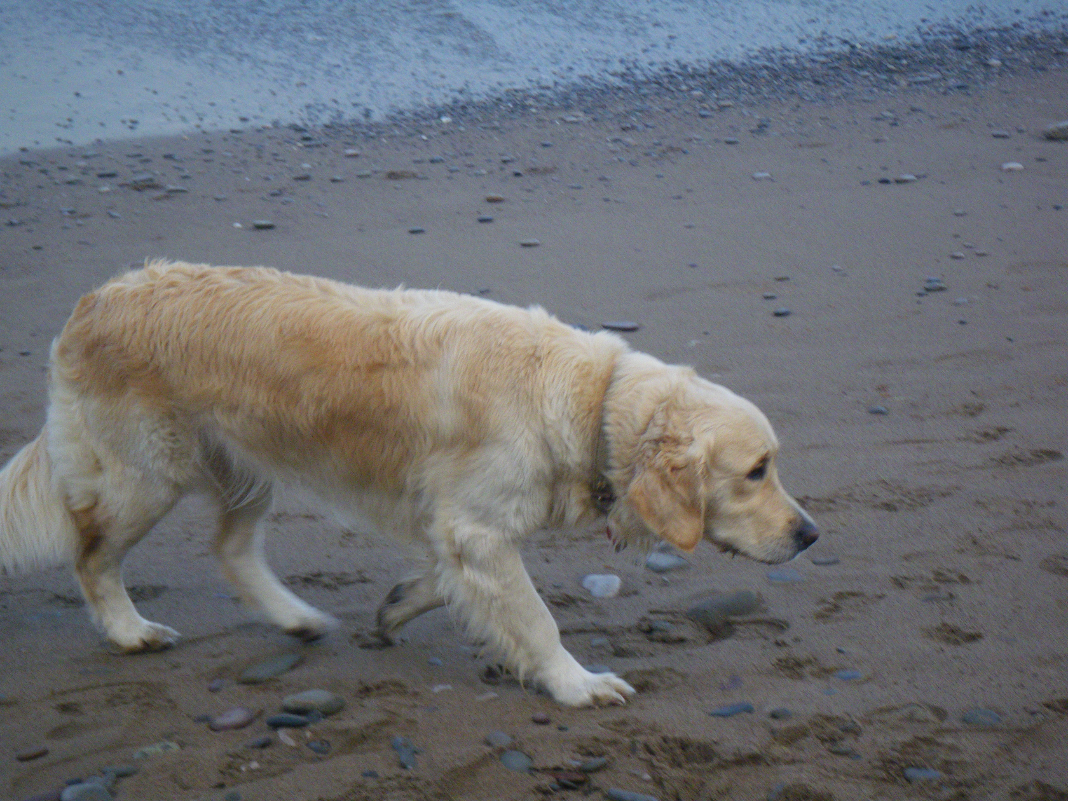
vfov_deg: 15.7
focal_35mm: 94
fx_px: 2900
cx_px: 534
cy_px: 400
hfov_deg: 20.9
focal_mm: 16.7
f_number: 5
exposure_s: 1/125
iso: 320
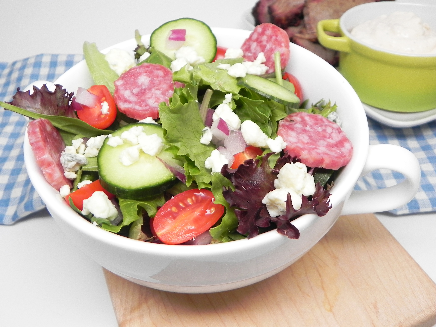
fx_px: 416
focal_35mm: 33
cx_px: 218
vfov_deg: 42.9
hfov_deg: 55.4
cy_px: 164
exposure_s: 1/43.6
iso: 160
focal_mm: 5.9
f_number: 2.8
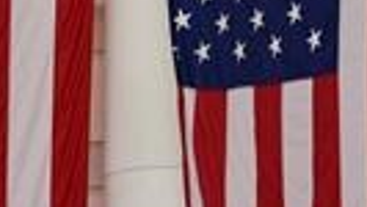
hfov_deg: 3.2
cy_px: 90
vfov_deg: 1.8
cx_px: -207
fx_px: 6651
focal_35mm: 683
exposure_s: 1/1600
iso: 500
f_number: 5.6
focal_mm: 133
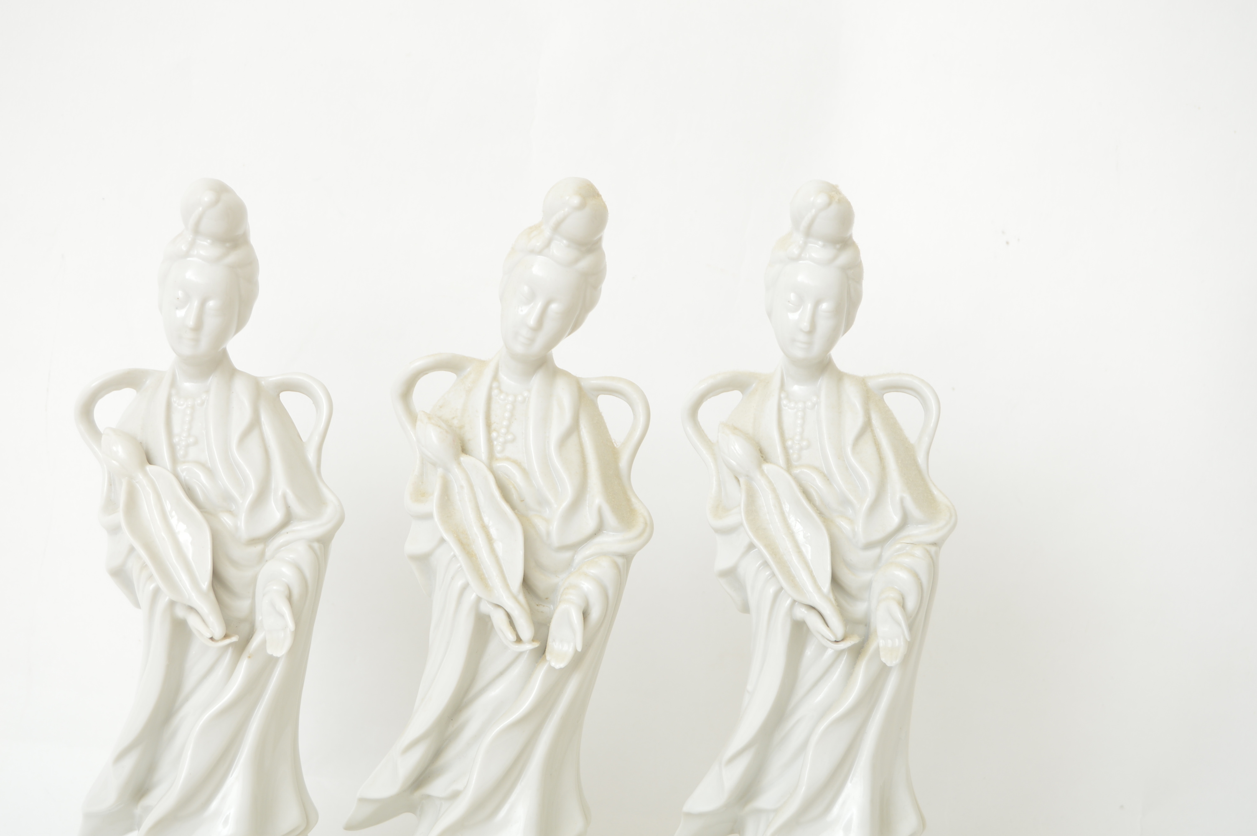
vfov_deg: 19.7
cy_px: 418
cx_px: 628
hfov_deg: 29.3
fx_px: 2407
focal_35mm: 69
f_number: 5.3
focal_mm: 46
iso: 200
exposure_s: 1/160
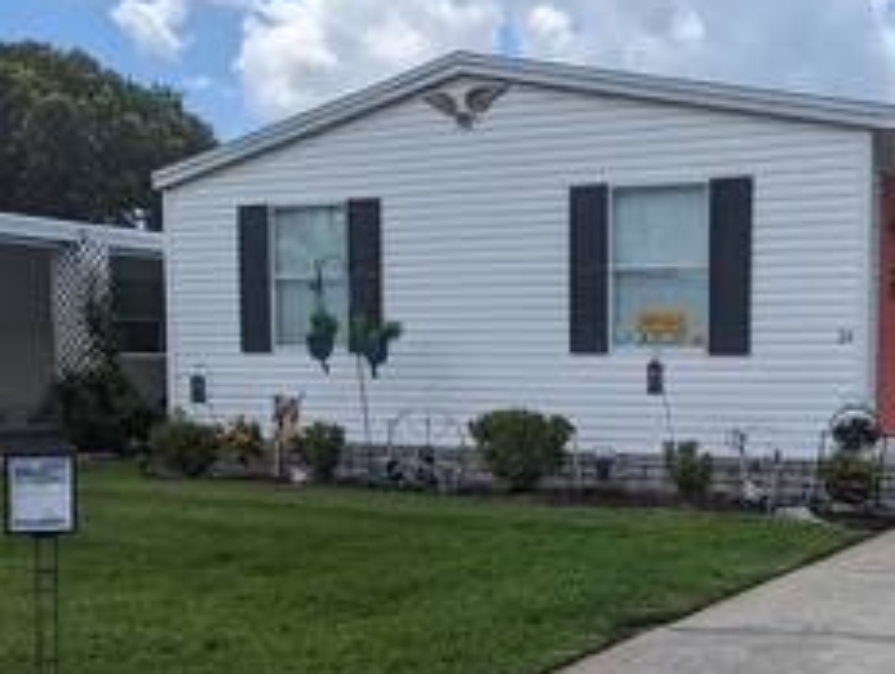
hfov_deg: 35.3
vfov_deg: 27.2
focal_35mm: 53
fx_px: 1372
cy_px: 507
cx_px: 674
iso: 46
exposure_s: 1/2513
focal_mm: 6.81
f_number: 1.85
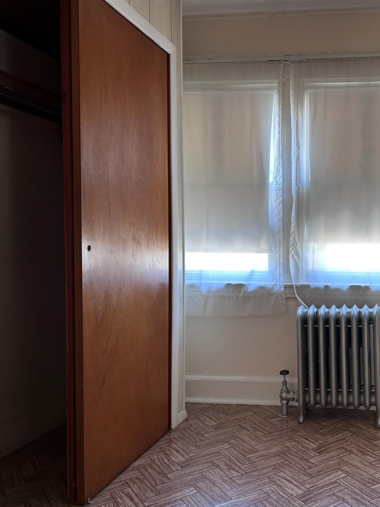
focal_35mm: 33
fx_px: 483
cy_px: 258
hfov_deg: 40.5
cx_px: 323
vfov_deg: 55.3
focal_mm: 6.86
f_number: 1.78
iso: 250
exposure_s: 1/81
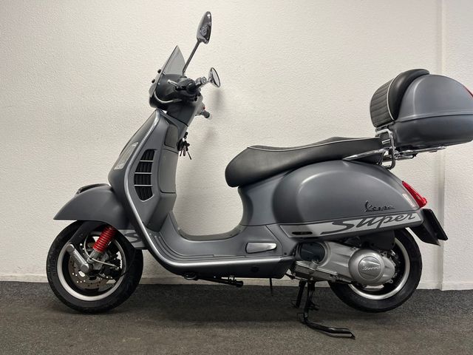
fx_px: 355
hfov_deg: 67.3
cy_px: 178
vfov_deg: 53.1
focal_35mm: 26
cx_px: 236
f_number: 1.6
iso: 125
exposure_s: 1/100
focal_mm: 5.1
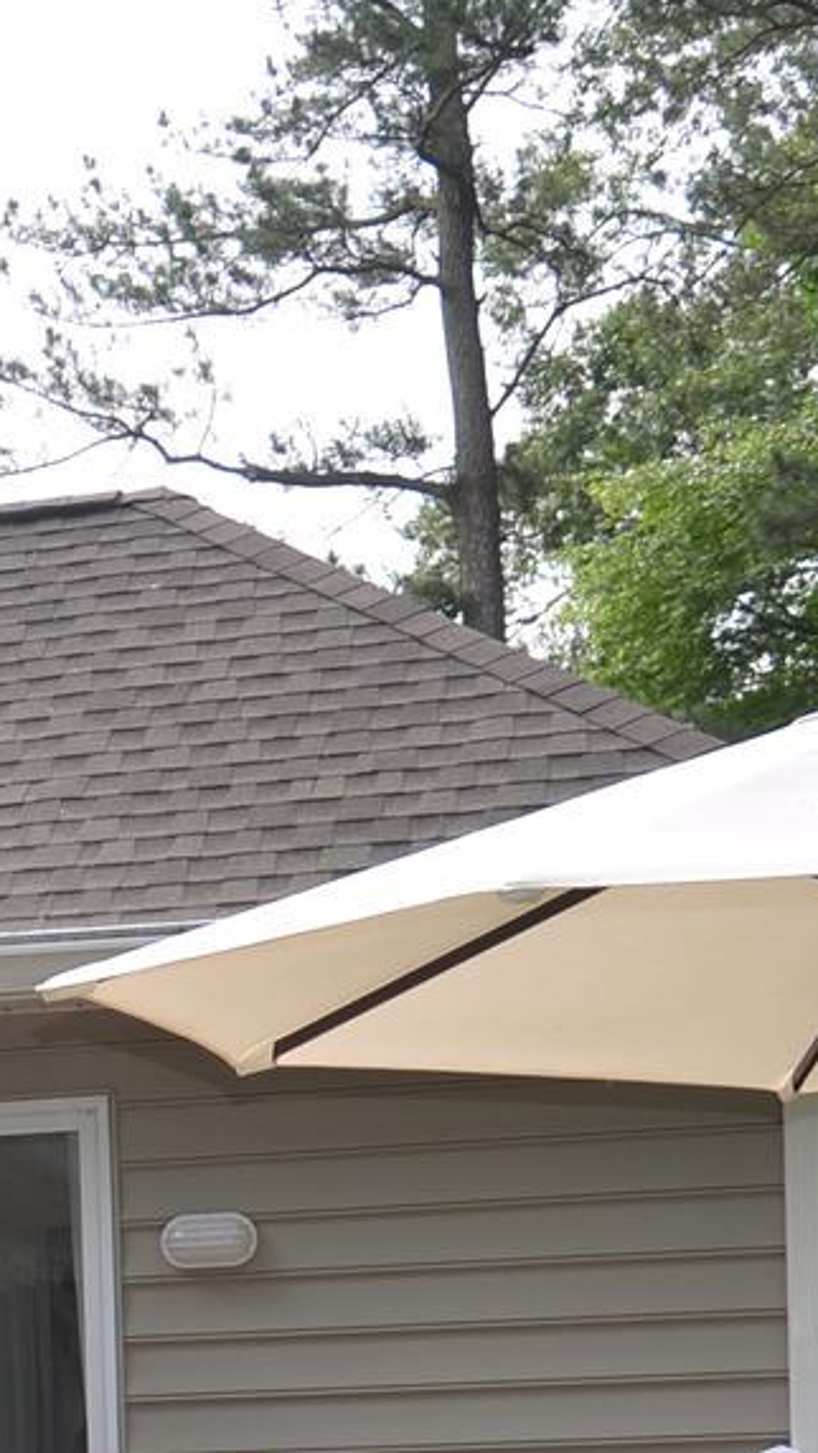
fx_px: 3892
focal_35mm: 101
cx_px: -699
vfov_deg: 20.1
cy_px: 1626
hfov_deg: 11.1
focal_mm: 18
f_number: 4
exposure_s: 1/250
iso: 125
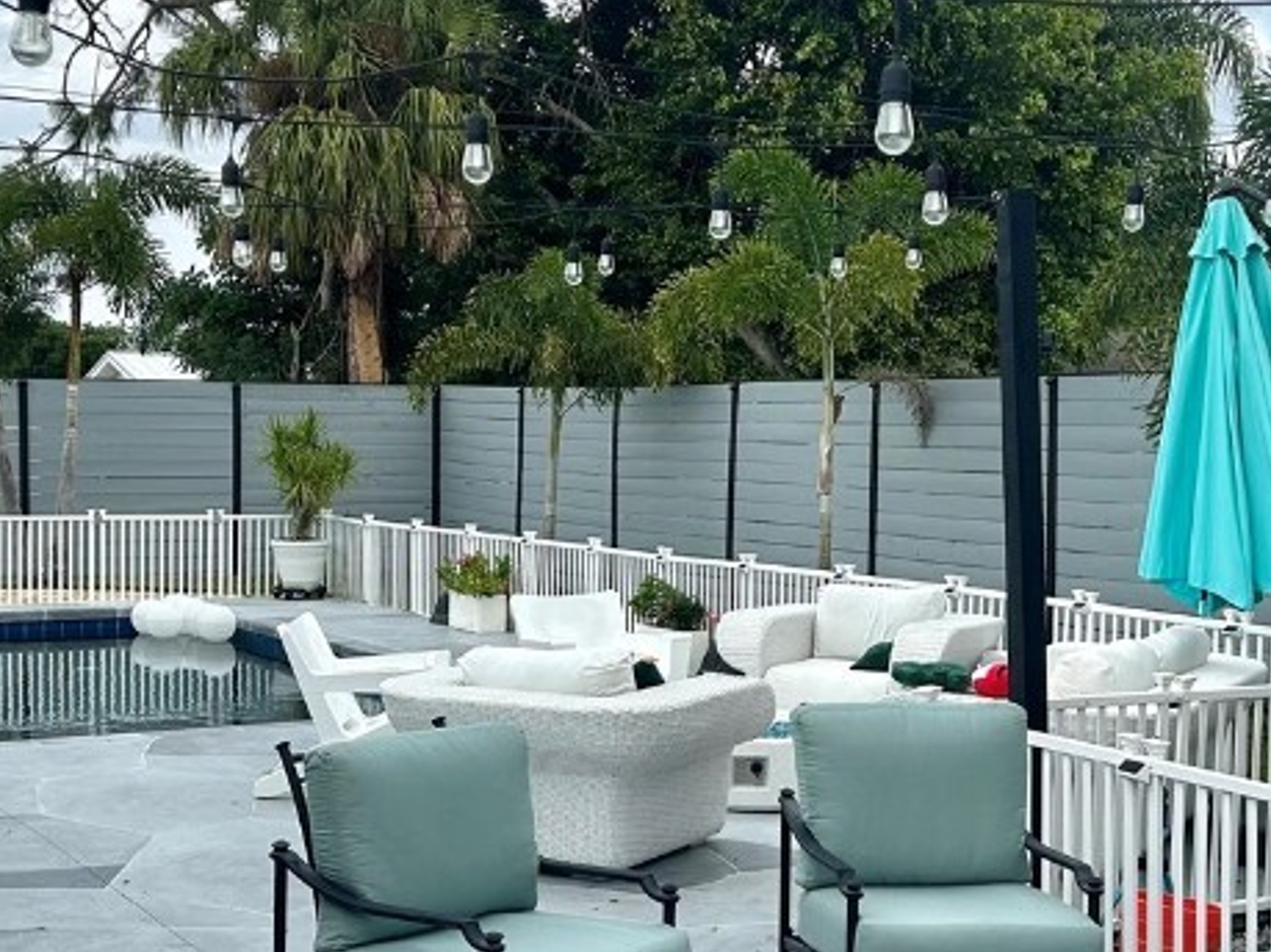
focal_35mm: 58
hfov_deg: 33.2
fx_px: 2129
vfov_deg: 25.2
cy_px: 556
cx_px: 665
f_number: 1.5
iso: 50
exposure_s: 1/1838
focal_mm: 5.7
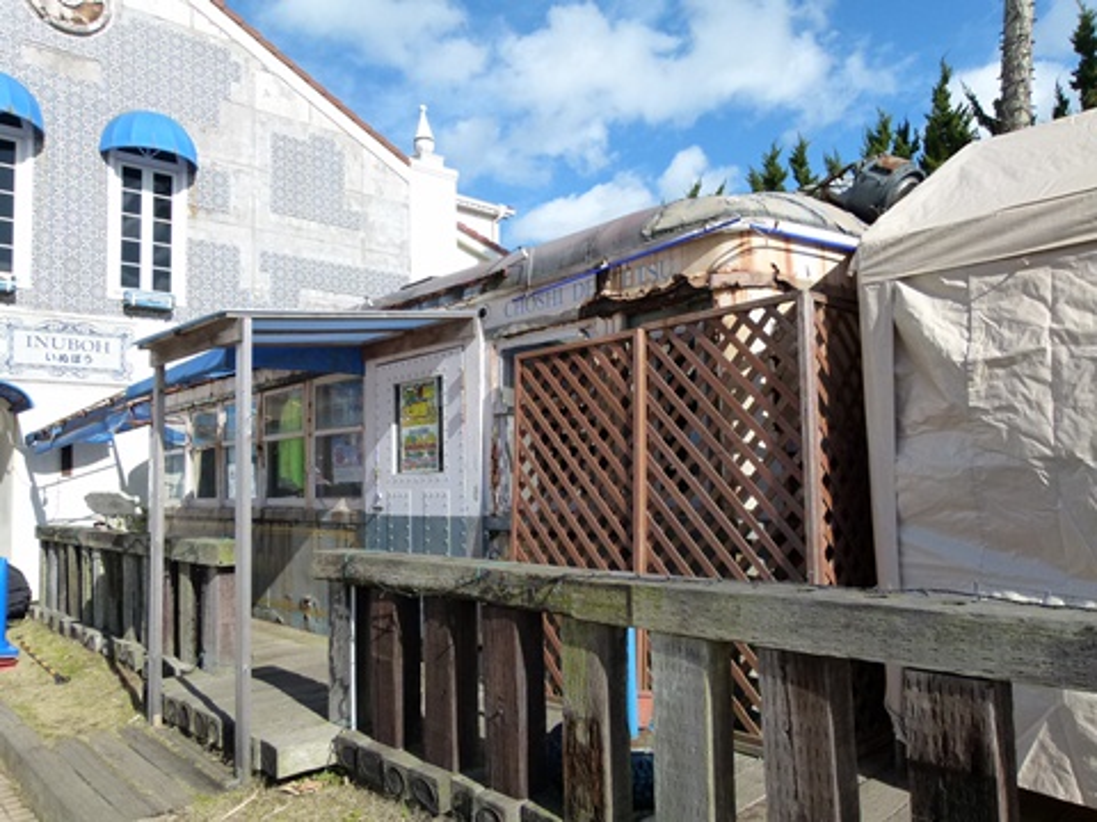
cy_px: 411
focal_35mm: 25
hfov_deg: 69.4
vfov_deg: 54.9
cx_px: 548
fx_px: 792
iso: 160
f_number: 4
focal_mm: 4.5
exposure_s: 1/1000
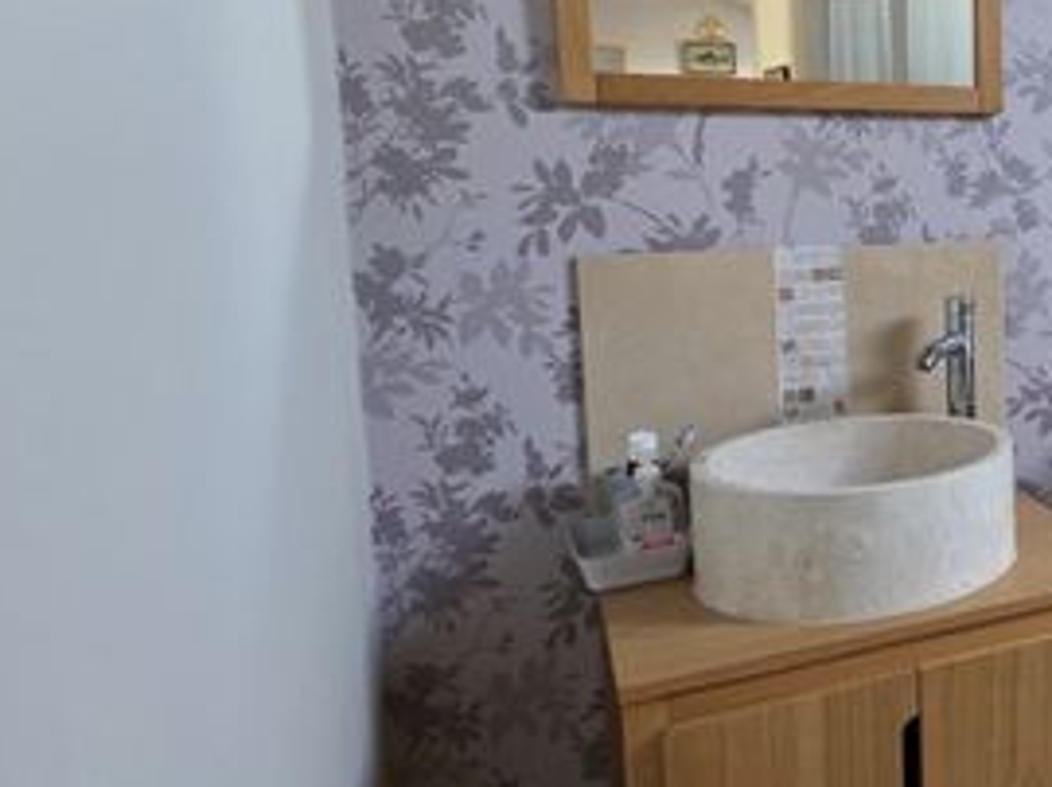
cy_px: 302
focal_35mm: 34
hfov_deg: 41.0
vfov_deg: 41.5
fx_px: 1032
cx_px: 1206
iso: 200
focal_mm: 2.2
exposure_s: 1/60
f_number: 1.9
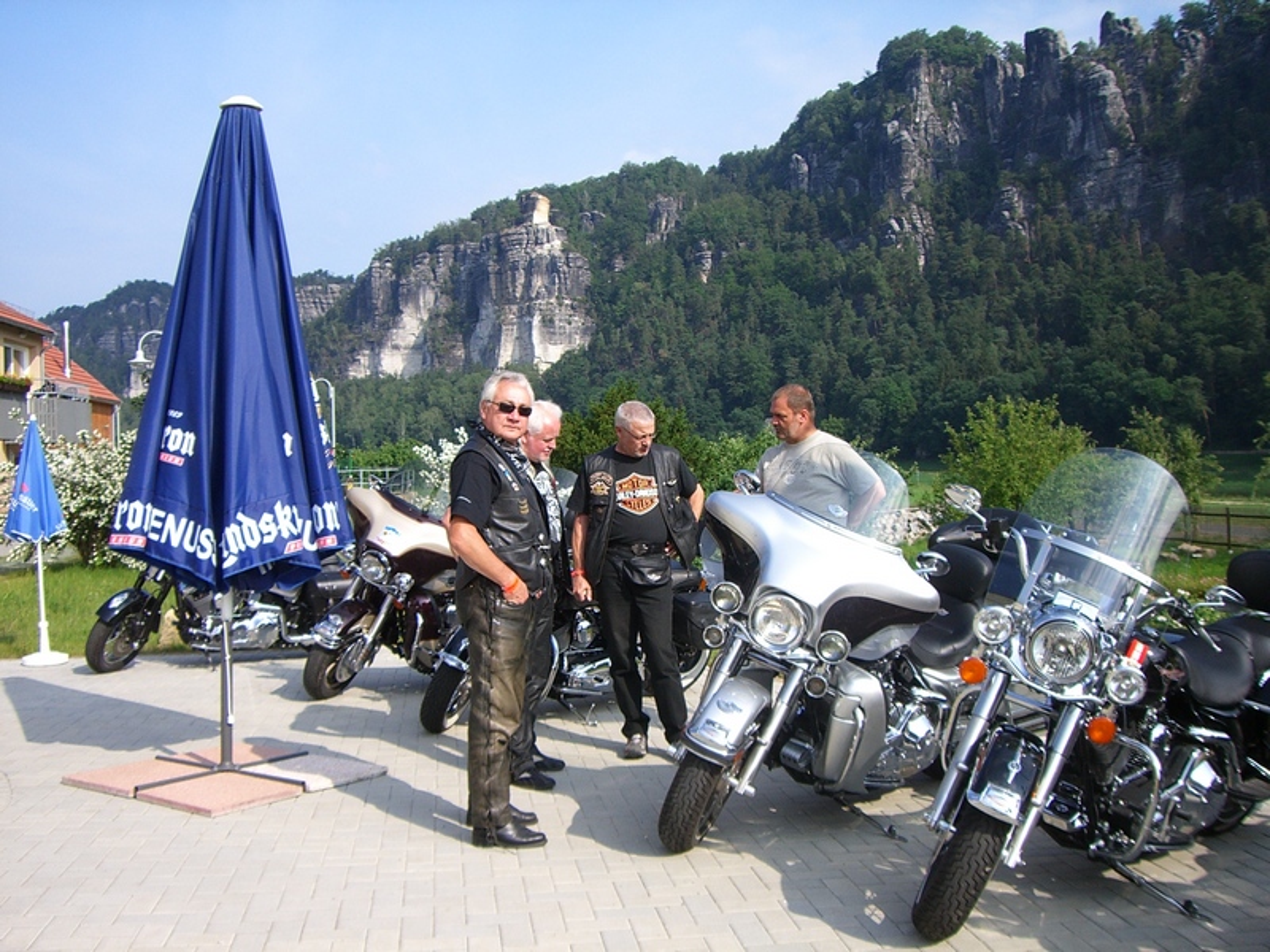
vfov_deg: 37.7
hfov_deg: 49.0
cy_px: 476
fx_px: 1394
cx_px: 635
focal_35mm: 38
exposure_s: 1/400
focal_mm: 6.2
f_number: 4.3
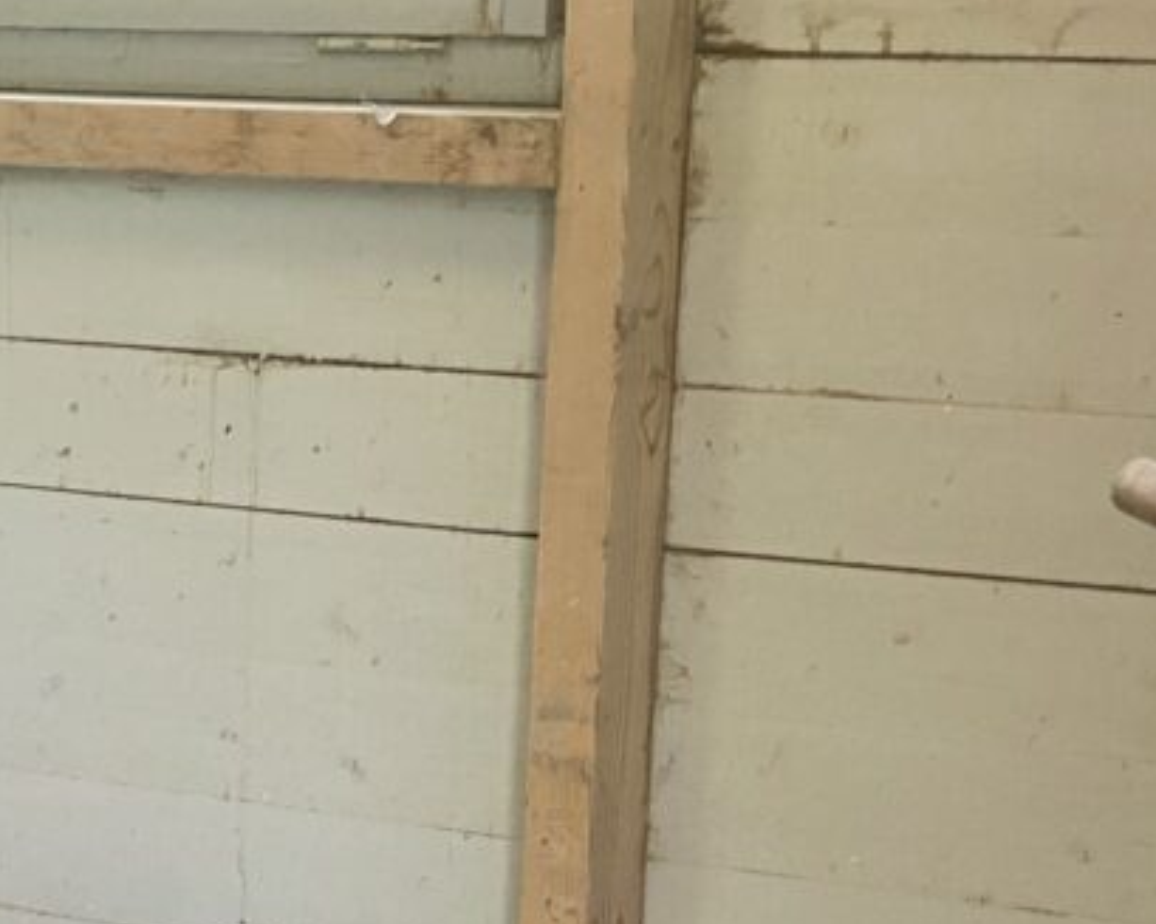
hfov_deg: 14.7
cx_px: -212
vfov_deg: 11.9
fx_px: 4344
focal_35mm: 127
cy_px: 1031
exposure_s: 1/75
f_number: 2
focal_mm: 6
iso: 160
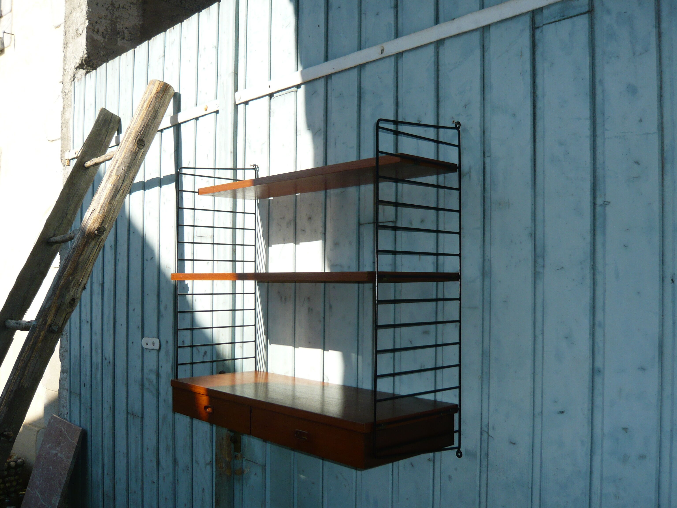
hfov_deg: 54.0
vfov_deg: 41.8
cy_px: 254
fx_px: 665
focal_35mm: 34
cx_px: 338
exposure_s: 1/800
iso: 100
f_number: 3.1
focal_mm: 5.5
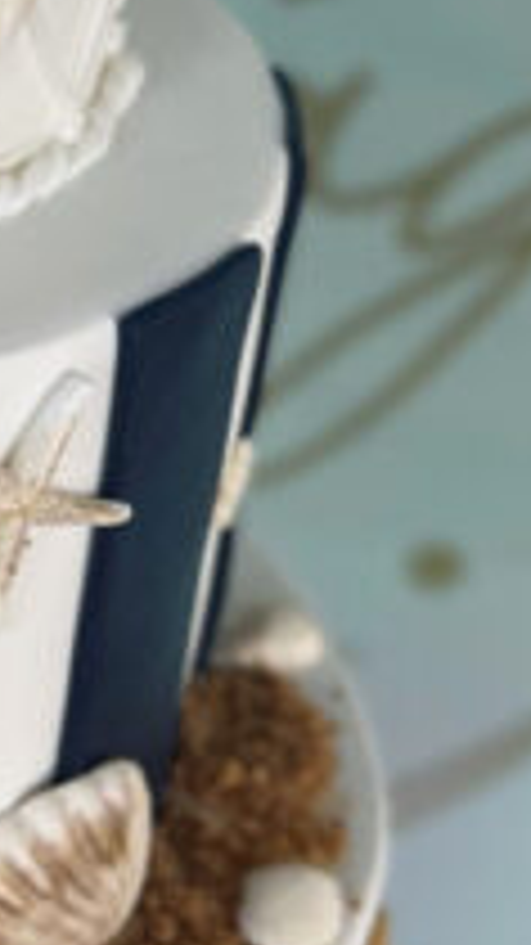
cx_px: -263
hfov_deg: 11.6
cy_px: 297
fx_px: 2505
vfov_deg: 21.3
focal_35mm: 100
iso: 32
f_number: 1.5
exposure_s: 1/121
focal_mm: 5.7
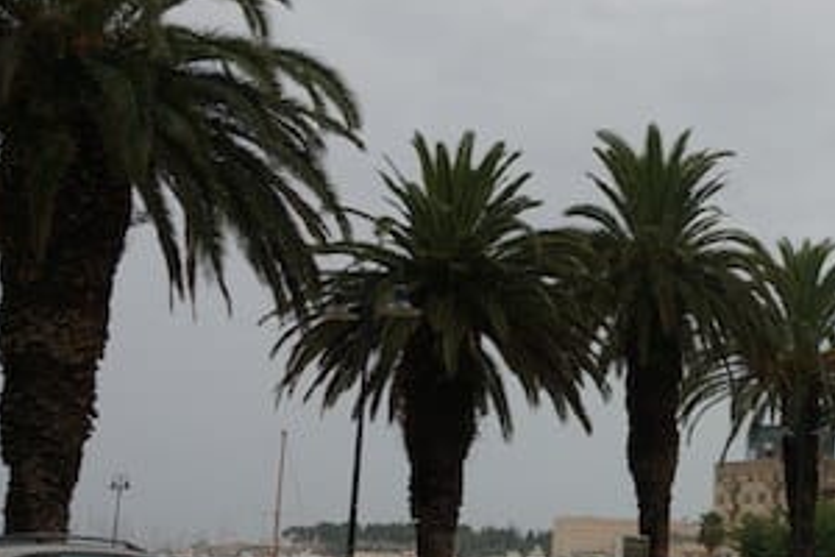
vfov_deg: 21.2
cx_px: 816
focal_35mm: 64
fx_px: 1484
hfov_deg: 29.5
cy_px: 354
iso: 125
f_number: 4
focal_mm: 16
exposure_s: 1/60
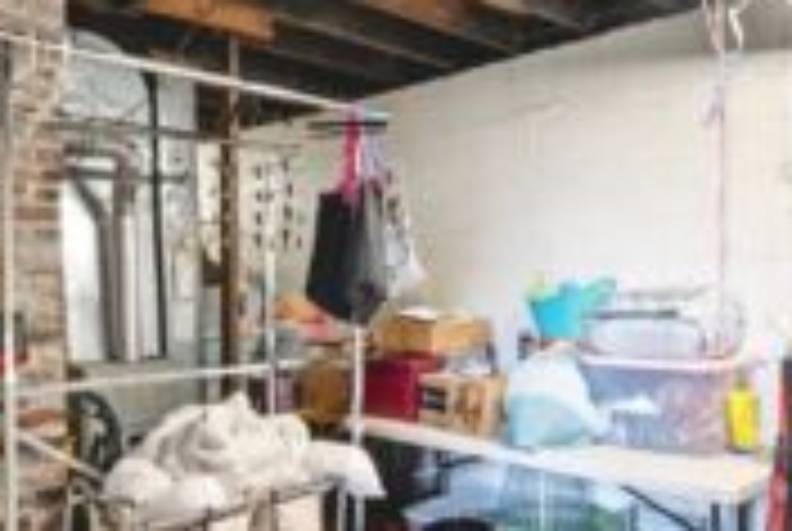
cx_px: 400
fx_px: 749
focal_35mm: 34
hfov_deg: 55.7
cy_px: 290
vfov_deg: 39.0
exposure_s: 1/25
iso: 6400
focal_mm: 10
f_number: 9
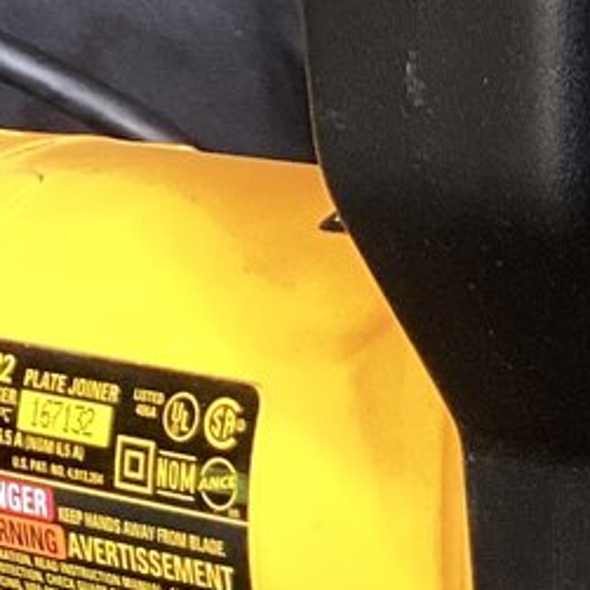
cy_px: 652
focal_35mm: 165
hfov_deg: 10.2
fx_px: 3182
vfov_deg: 10.5
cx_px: 904
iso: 250
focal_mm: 3.3
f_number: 2.4
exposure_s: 1/60
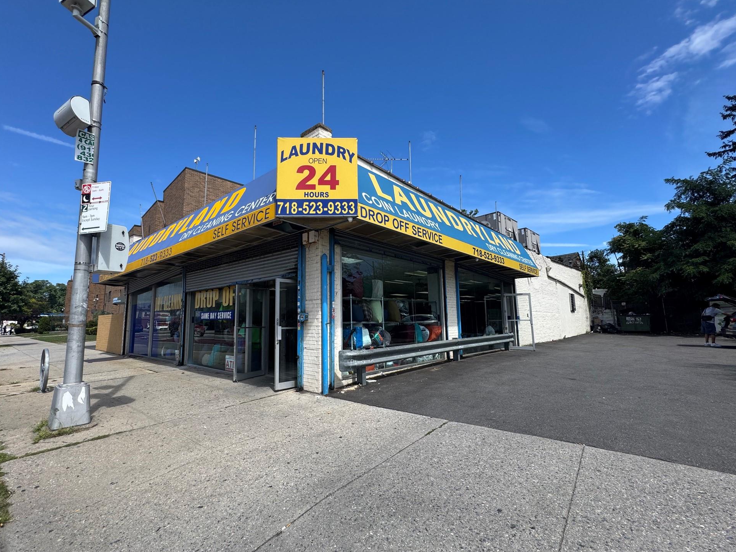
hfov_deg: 98.1
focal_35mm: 15
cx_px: 347
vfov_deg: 81.8
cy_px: 282
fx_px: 319
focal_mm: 2.22
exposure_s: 1/1178
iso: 40
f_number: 2.2
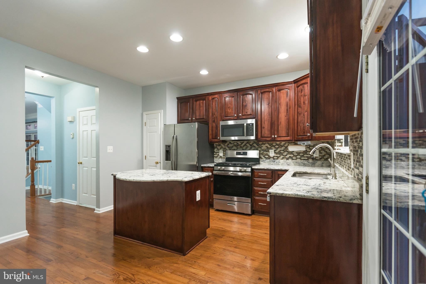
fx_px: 189
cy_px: 142
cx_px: 213
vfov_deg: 73.7
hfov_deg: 96.7
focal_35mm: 16
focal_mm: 16
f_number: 3.2
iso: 800
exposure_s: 1/160
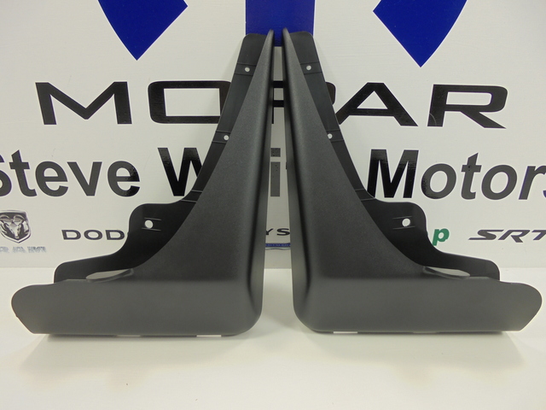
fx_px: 410
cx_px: 273
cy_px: 205
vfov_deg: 53.1
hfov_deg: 67.3
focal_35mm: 26
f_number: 3.5
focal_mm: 4.6
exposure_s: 1/60
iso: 100
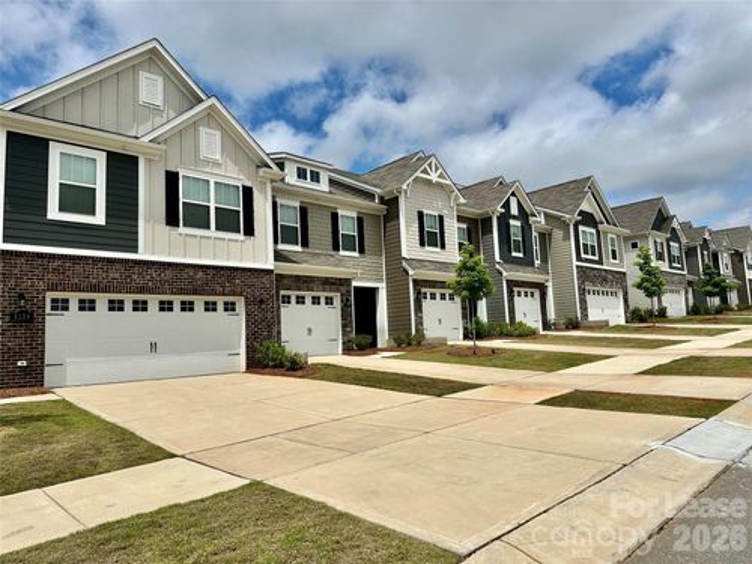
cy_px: 282
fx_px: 521
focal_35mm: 24
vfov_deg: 56.8
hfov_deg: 71.6
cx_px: 376
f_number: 1.78
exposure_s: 1/10753
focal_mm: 6.86
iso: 80
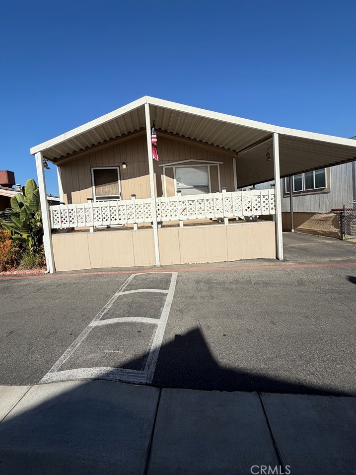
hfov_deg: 81.7
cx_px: 172
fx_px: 206
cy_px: 223
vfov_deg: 98.0
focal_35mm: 15
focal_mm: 2.22
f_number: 2.2
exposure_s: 1/1312
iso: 20
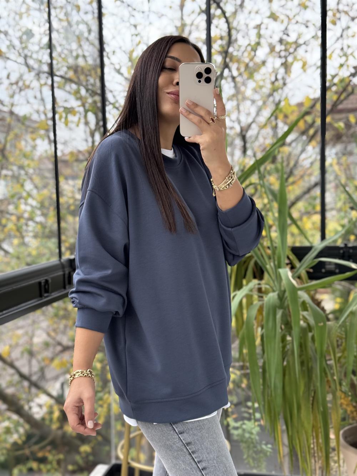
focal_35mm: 48
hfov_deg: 30.3
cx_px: 178
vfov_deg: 39.7
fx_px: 660
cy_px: 238
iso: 160
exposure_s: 1/242
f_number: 1.78
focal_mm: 6.76
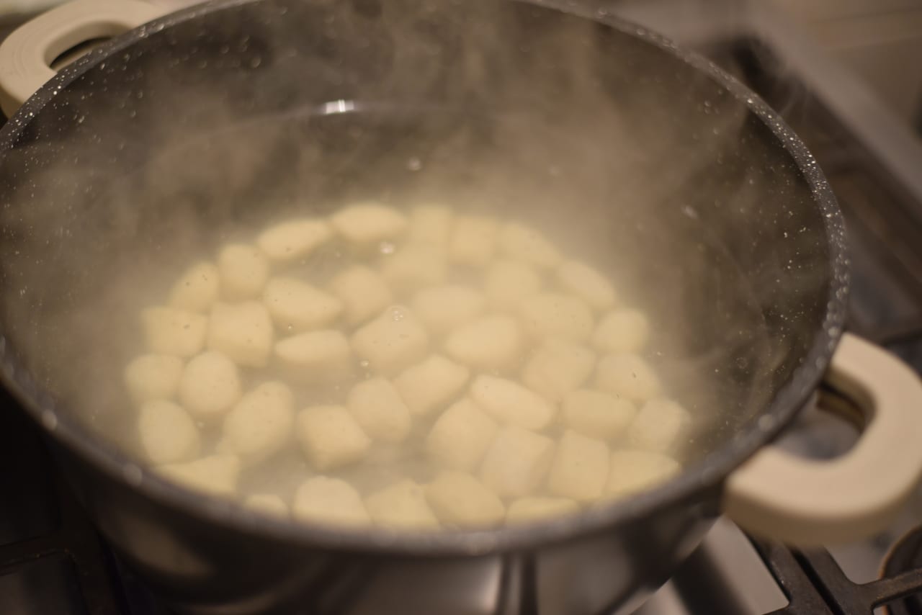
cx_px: 461
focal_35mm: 50
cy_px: 308
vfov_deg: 27.0
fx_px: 1281
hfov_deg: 39.6
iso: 1100
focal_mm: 50
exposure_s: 1/60
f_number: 1.8
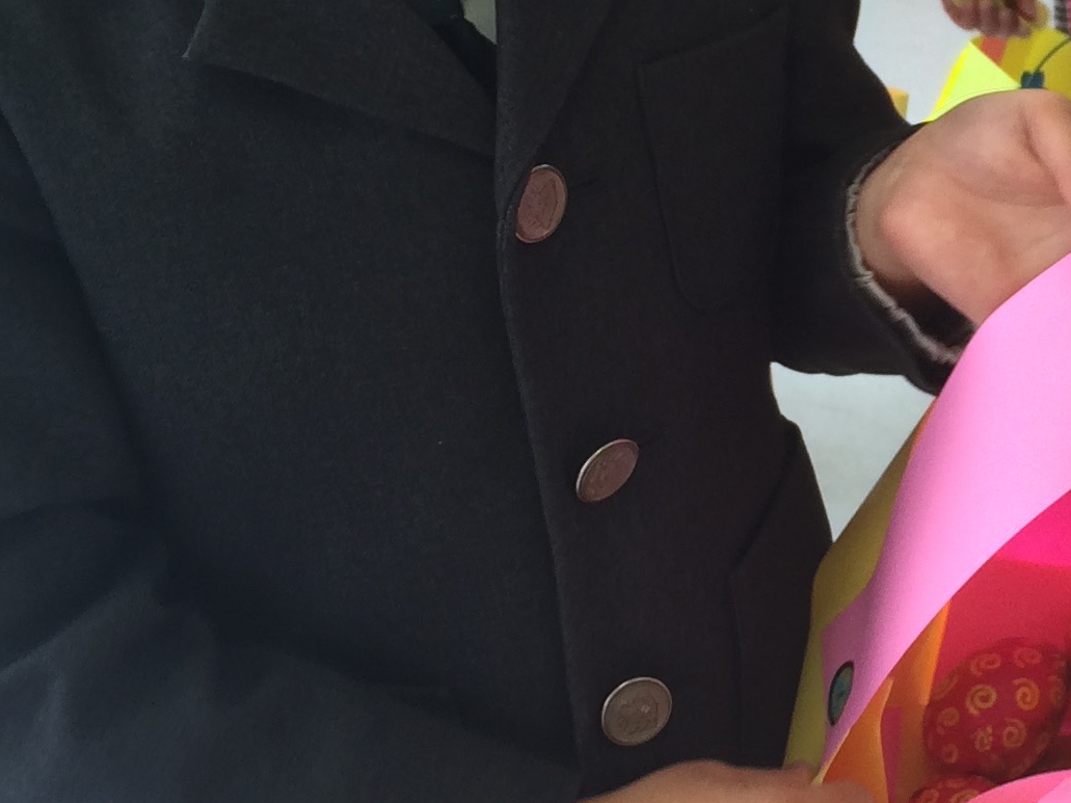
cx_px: 1102
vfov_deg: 15.5
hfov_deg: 19.9
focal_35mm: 95
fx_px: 2939
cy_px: 276
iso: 40
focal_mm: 4.12
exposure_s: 1/60
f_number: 2.2
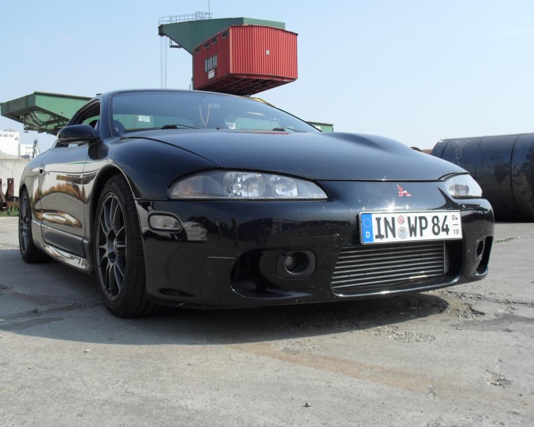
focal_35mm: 37
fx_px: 585
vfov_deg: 40.1
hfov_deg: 49.1
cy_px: 214
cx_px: 253
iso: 100
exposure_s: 1/180
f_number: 8.4
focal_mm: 6.3
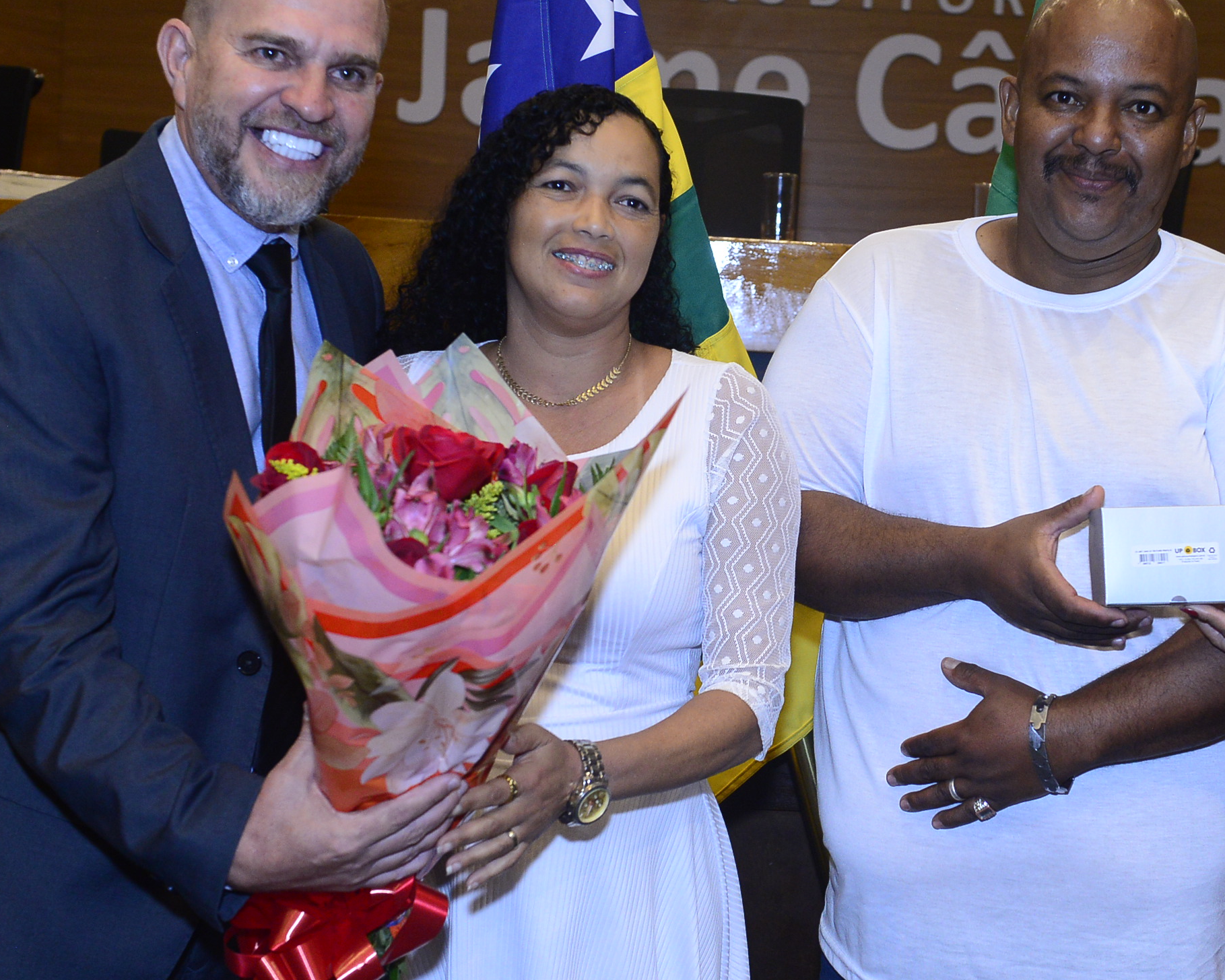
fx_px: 2139
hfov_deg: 31.8
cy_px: 447
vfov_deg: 25.8
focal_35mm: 59
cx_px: 777
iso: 2500
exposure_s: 1/125
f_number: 6.3
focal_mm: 38
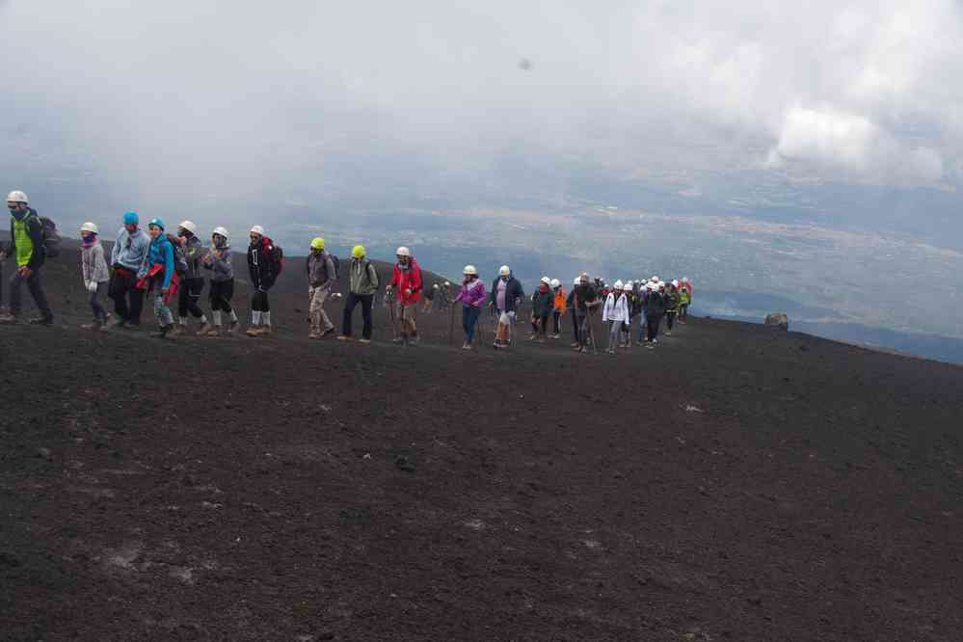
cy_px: 321
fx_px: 1311
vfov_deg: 27.5
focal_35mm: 49
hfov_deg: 40.3
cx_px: 482
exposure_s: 1/60
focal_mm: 32.5
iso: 200
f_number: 11
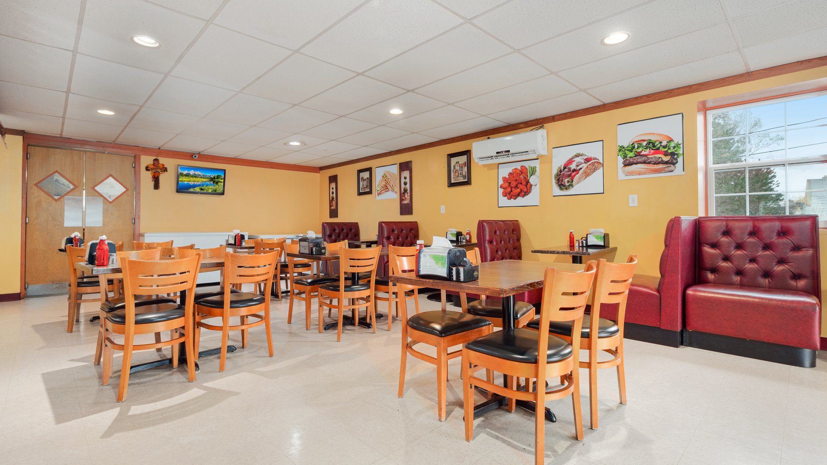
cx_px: 425
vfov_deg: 67.1
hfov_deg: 99.3
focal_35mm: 16
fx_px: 351
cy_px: 222
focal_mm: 7
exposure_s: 1/3
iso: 200
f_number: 4
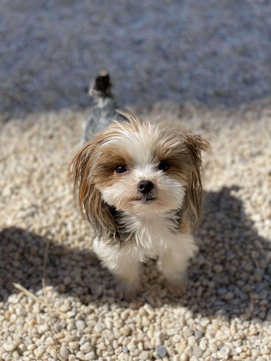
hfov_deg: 28.0
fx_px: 543
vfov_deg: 36.8
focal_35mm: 52
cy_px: 180
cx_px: 136
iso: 20
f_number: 2
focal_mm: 6
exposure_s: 1/1776
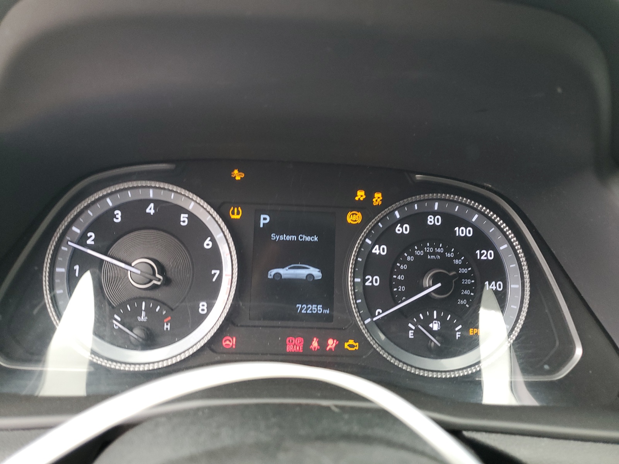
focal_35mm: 26
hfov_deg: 67.3
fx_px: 465
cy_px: 232
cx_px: 310
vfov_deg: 53.1
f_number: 1.5
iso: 95
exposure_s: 1/120
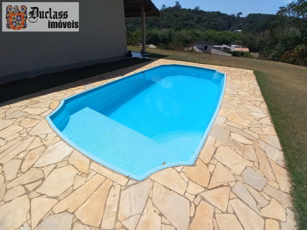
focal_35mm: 13
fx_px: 115
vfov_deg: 89.9
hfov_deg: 106.2
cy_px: 115
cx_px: 154
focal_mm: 1.42
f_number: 2.2
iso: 40
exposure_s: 1/2439
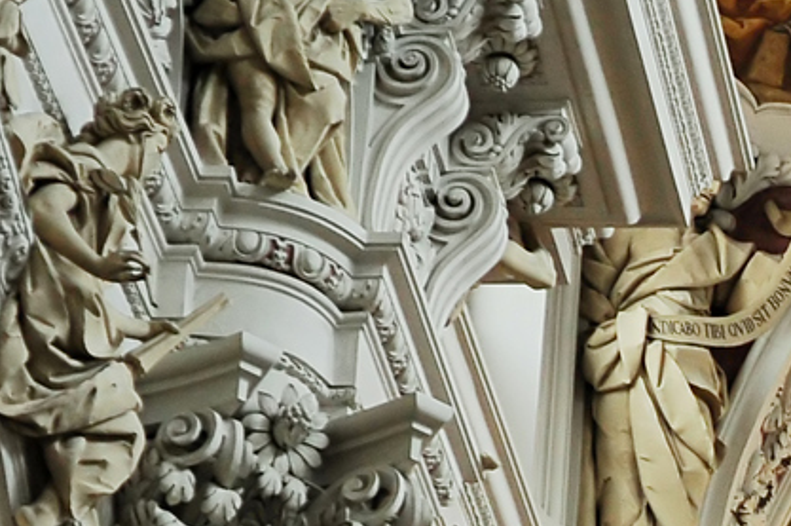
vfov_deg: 6.0
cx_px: 1589
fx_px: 4806
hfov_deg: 8.9
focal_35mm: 219
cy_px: 1301
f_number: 4
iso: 800
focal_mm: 43
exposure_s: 1/30
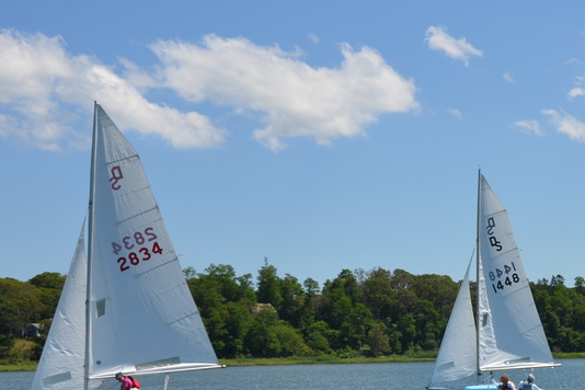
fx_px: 1445
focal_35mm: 89
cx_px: 521
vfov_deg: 15.3
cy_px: 267
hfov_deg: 22.4
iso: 100
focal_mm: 31
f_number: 9
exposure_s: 1/320
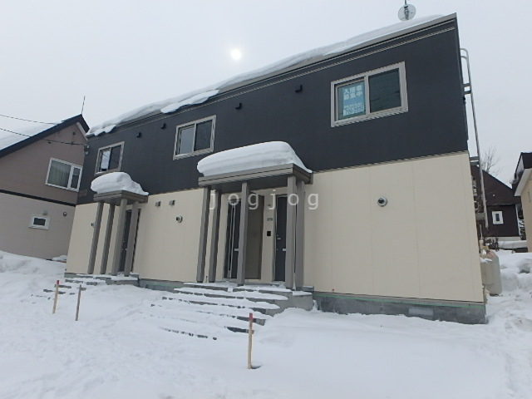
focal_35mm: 21
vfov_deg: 63.4
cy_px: 200
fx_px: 323
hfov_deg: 79.0
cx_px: 266
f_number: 6
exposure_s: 1/640
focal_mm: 3.7
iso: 125
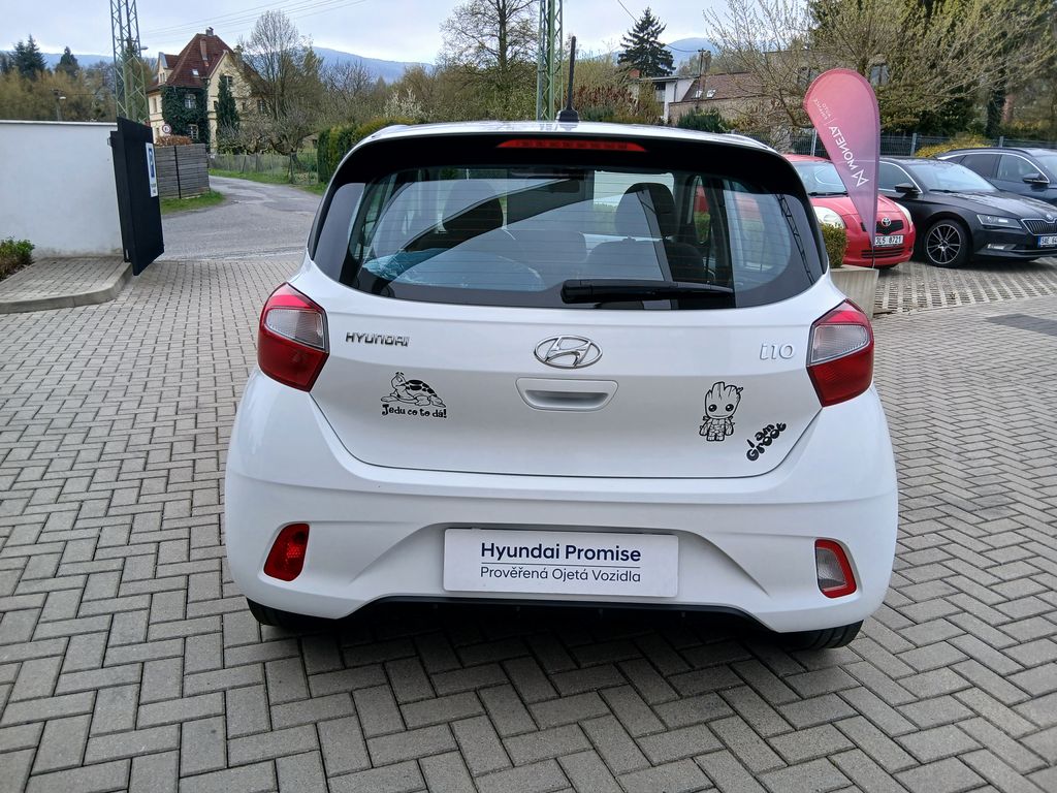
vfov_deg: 53.1
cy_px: 396
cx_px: 528
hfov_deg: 67.3
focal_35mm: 26
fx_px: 794
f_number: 1.8
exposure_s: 1/215
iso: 20
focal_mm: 3.98
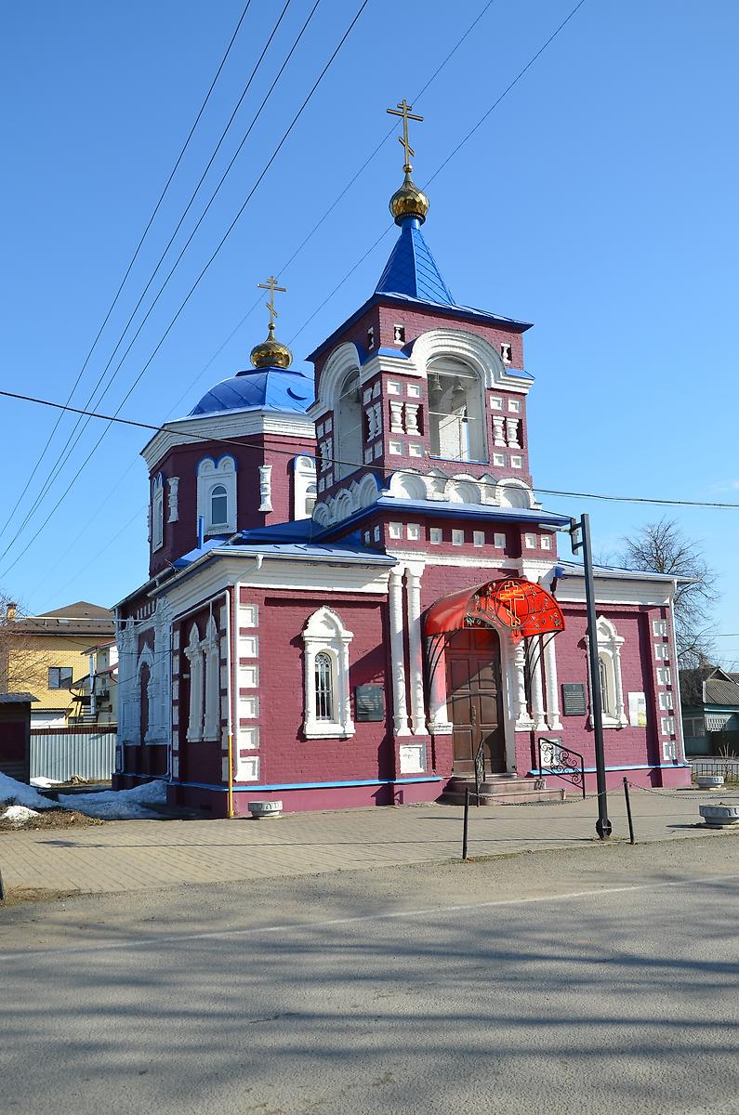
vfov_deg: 59.6
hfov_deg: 41.5
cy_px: 558
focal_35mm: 32
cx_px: 370
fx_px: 974
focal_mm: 21
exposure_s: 1/250
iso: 100
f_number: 8
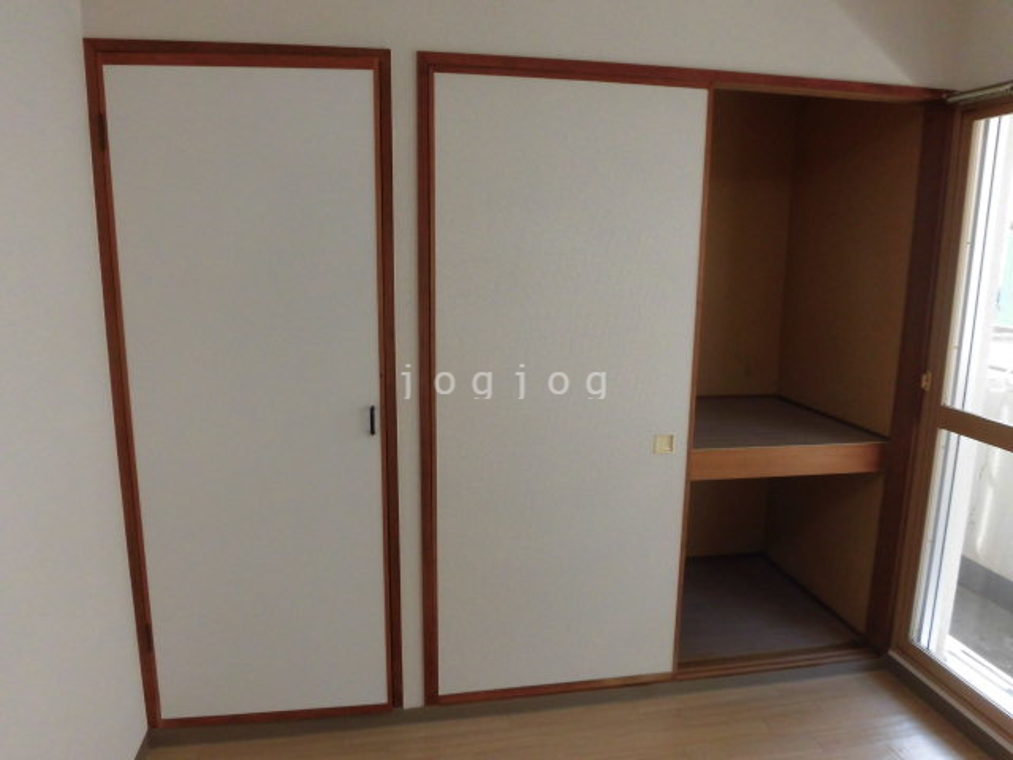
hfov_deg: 71.6
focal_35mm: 24
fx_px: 702
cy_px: 380
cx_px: 506
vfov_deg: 56.8
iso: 125
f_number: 3.1
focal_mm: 4.3
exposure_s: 1/80
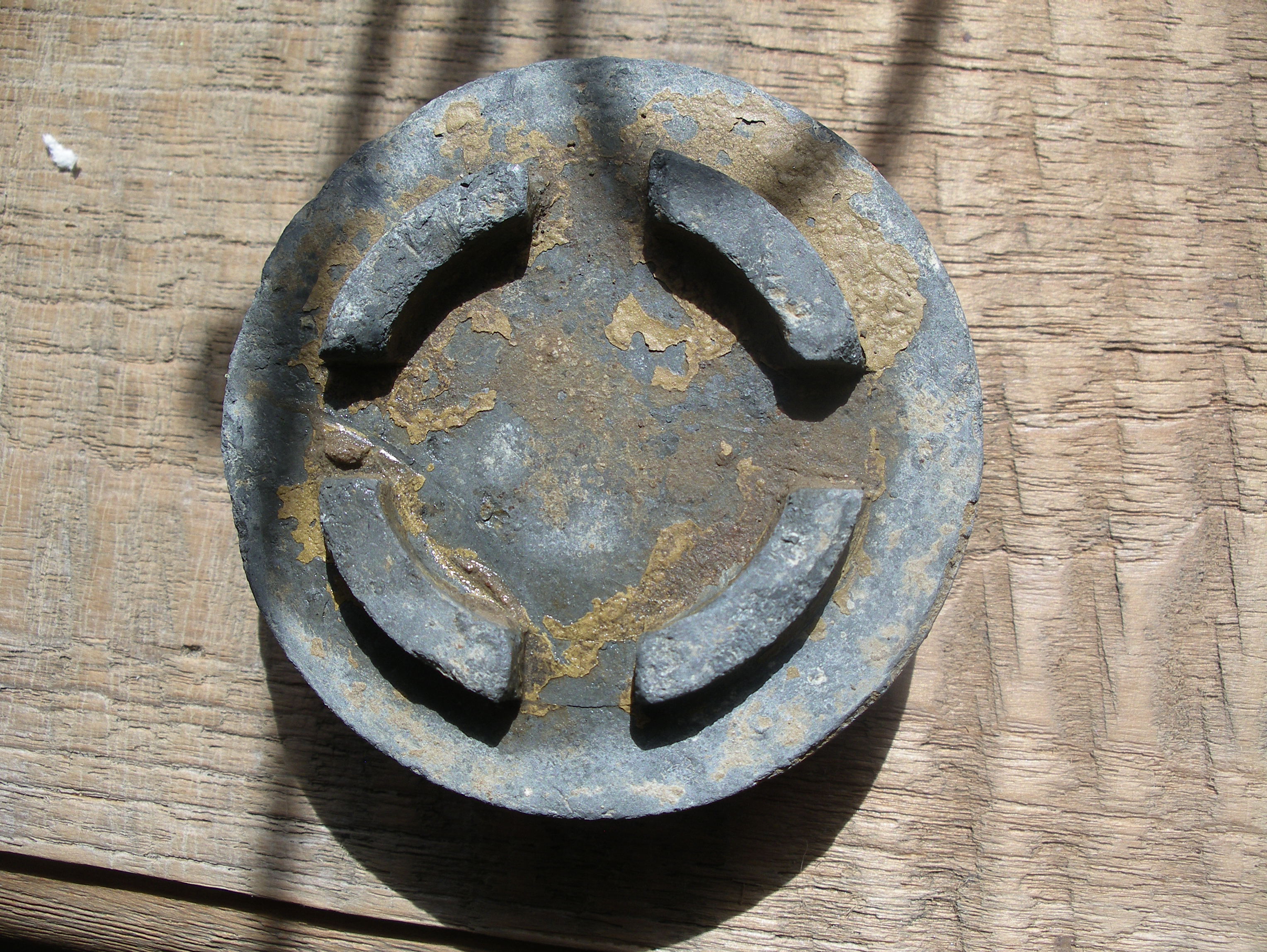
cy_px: 476
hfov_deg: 50.1
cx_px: 634
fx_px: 1355
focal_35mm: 37
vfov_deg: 38.7
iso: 80
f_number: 4.2
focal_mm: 7.8
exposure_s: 1/320
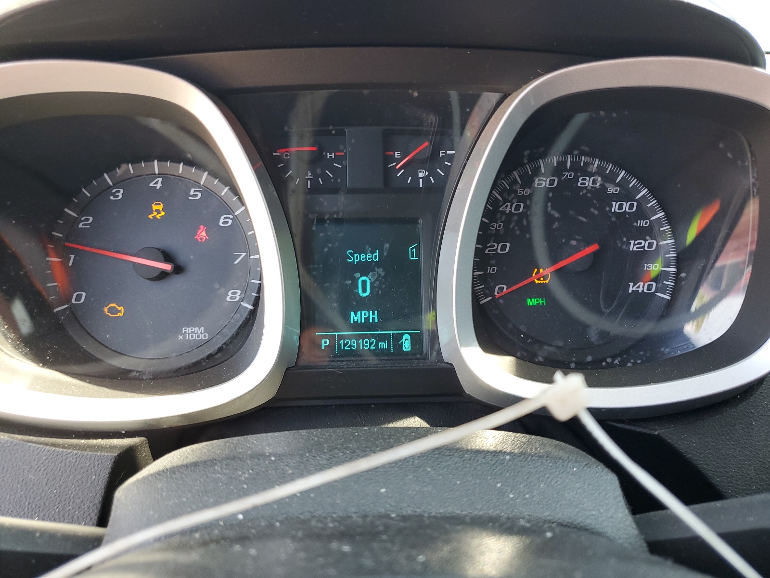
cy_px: 289
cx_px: 385
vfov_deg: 53.1
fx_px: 578
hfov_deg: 67.3
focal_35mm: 26
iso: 65
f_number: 1.5
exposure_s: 1/120
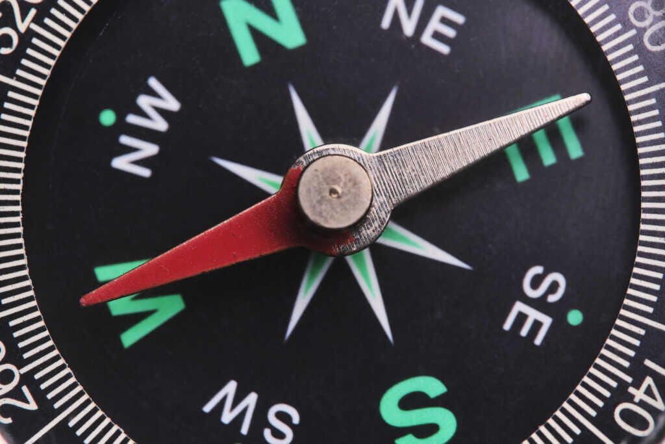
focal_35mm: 120
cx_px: 332
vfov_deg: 11.4
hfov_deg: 17.1
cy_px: 222
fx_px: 2217
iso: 160
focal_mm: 80
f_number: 11
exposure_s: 1/250
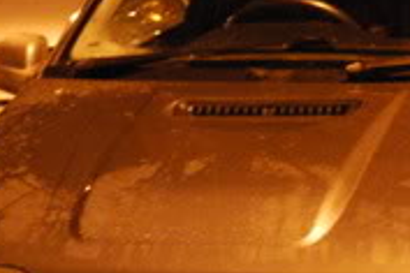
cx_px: 449
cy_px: 51
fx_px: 2631
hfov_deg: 8.8
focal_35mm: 231
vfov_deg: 5.9
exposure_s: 1.1
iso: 1600
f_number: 5
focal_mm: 34
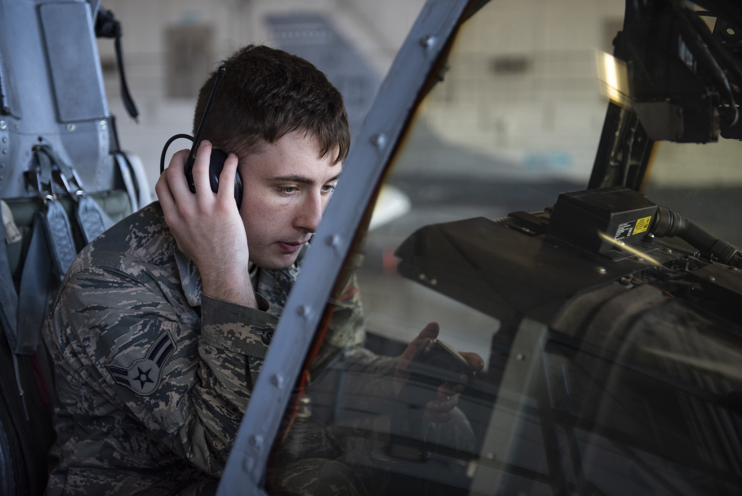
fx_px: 1155
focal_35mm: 56
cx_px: 371
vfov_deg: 24.2
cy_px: 248
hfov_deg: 35.6
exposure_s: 1/800
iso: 1600
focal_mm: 56
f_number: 2.8
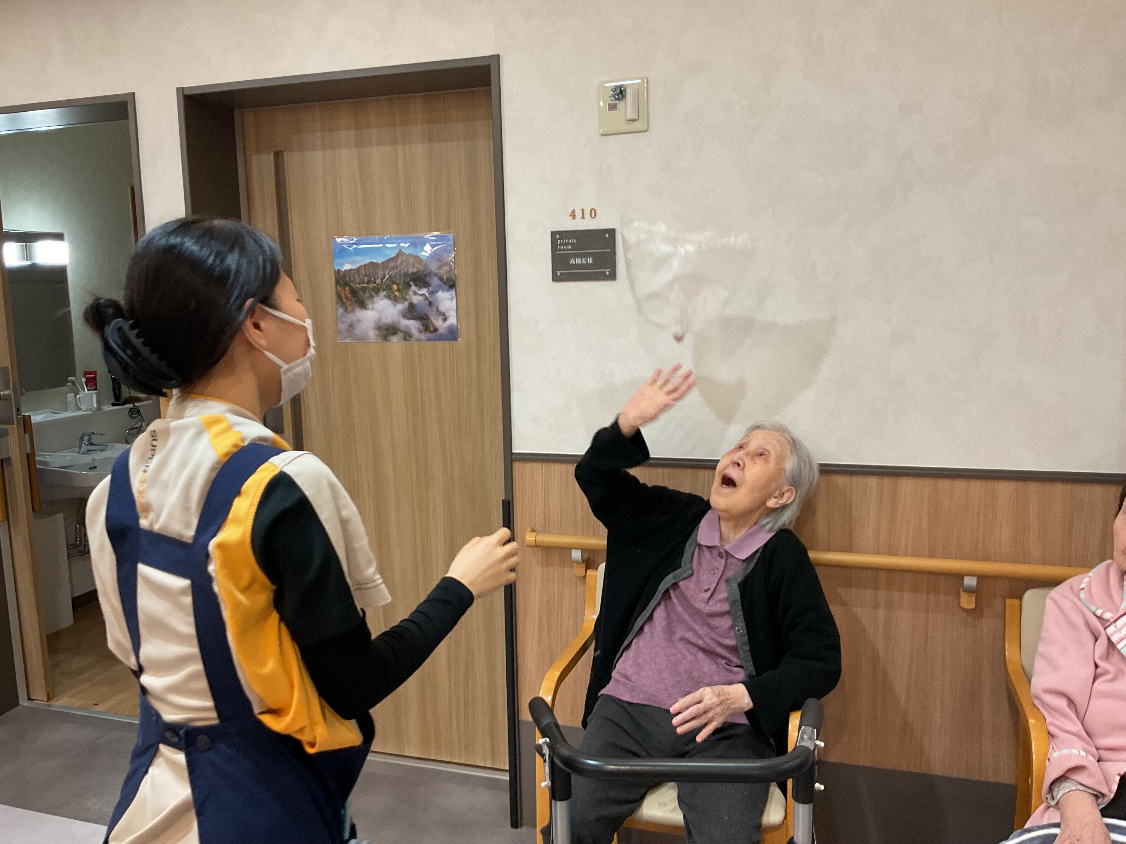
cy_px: 422
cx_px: 563
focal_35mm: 29
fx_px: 943
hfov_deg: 61.7
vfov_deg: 48.2
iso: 64
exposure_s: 1/50
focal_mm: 3
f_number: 1.8
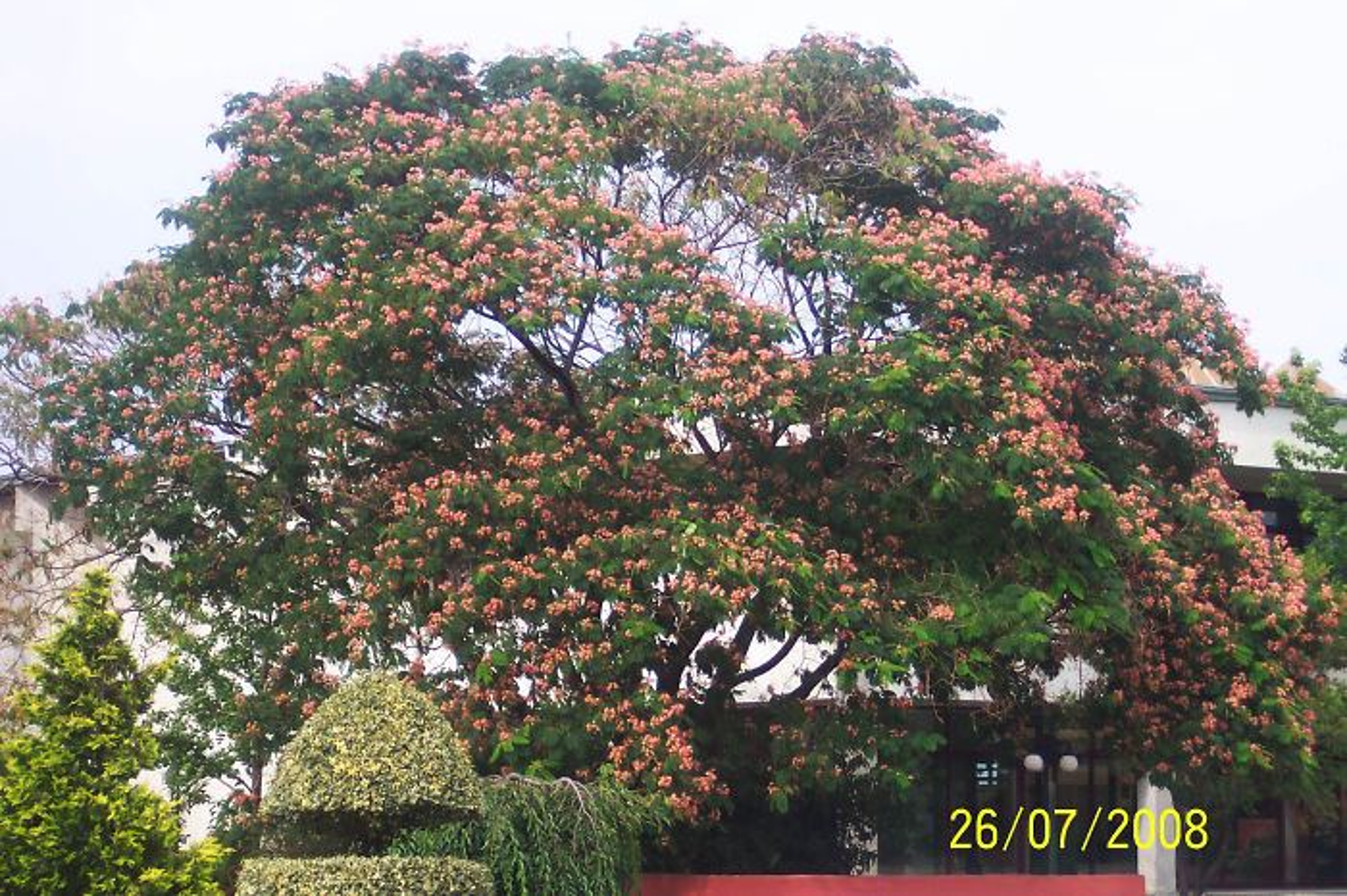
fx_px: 3777
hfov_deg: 20.2
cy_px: 448
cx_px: 674
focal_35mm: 101
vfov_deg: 13.5
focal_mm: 21.3
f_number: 4.8
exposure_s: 1/500
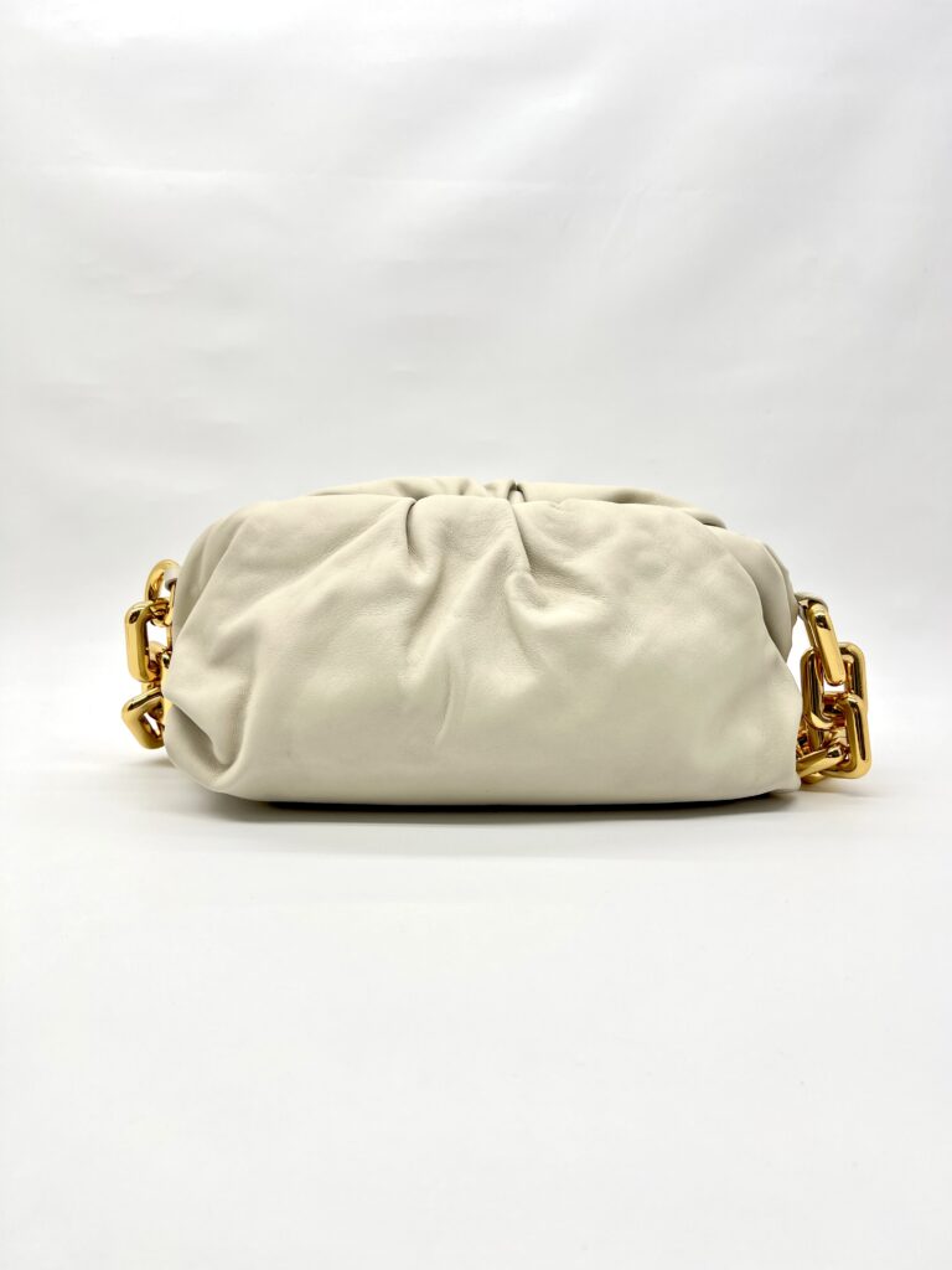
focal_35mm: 26
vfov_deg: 67.3
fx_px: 953
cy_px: 635
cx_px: 476
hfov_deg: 53.1
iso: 40
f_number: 1.5
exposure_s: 1/225
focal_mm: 5.7
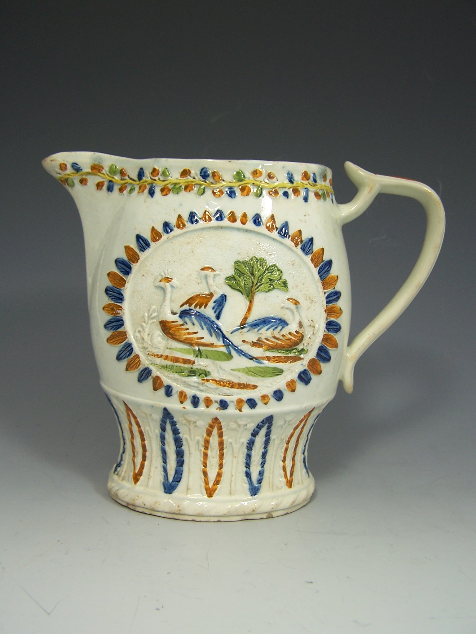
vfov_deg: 49.0
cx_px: 238
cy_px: 317
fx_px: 697
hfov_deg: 37.7
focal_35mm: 38
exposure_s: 1/30
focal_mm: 6.3
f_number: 2.8
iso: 80
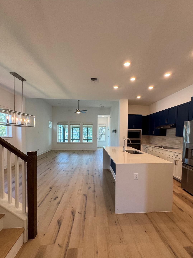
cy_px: 137
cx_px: 100
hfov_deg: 81.7
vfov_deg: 98.1
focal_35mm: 15
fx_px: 112
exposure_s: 1/120
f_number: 2.2
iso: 125
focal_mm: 2.22
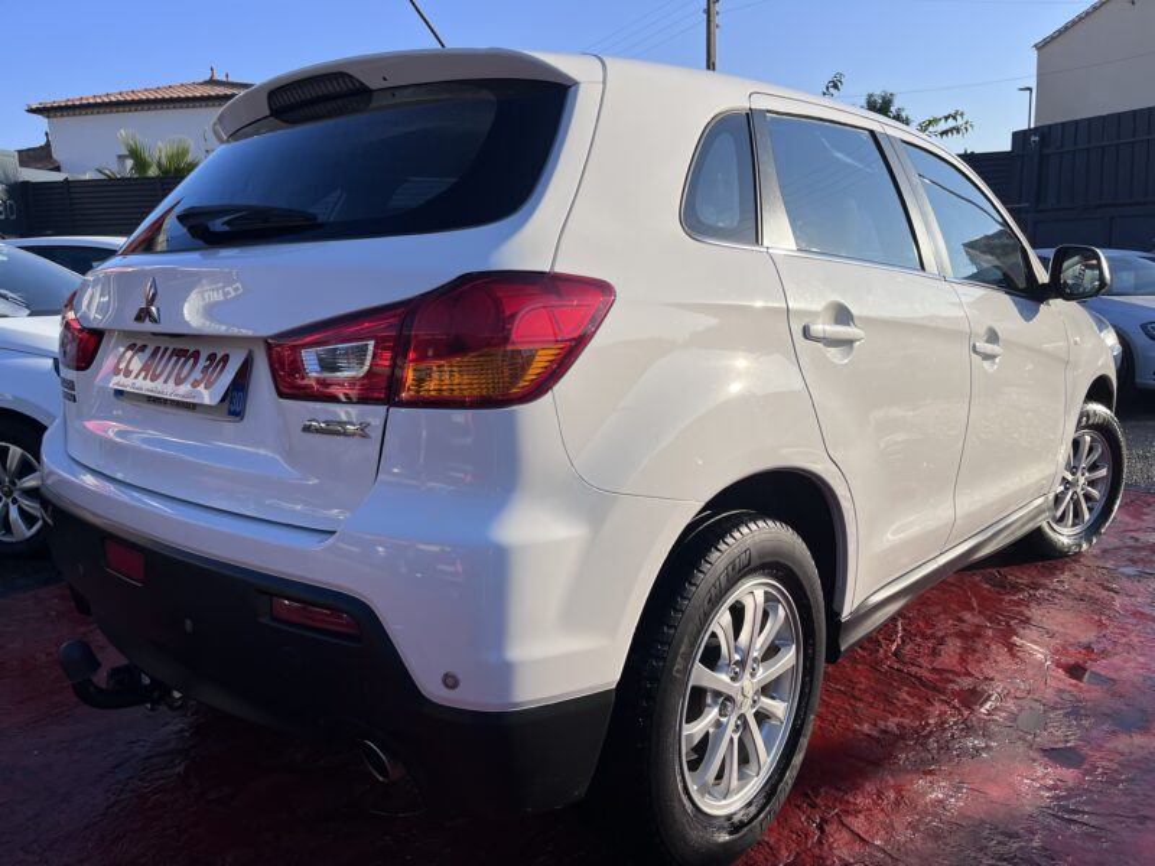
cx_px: 578
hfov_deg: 67.3
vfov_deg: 53.1
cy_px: 433
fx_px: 868
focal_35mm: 26
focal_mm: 5.1
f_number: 1.6
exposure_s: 1/3215
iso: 50
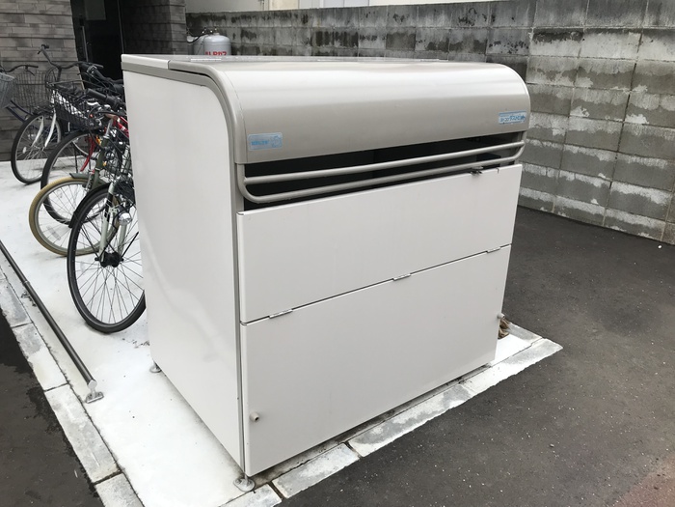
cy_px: 254
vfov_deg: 49.7
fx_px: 546
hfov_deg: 63.4
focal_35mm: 28
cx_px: 338
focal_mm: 3.99
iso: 20
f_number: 1.8
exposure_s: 1/523
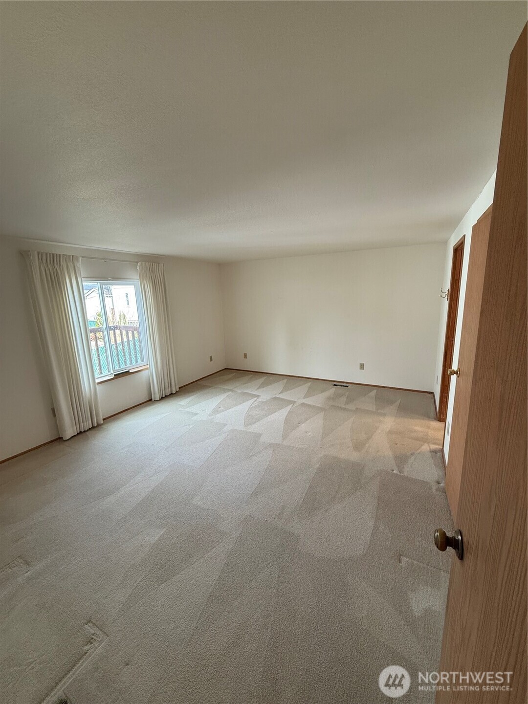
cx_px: 264
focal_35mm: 14
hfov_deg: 85.7
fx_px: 285
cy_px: 352
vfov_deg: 102.1
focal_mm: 2.22
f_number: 2.2
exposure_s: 1/120
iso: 160
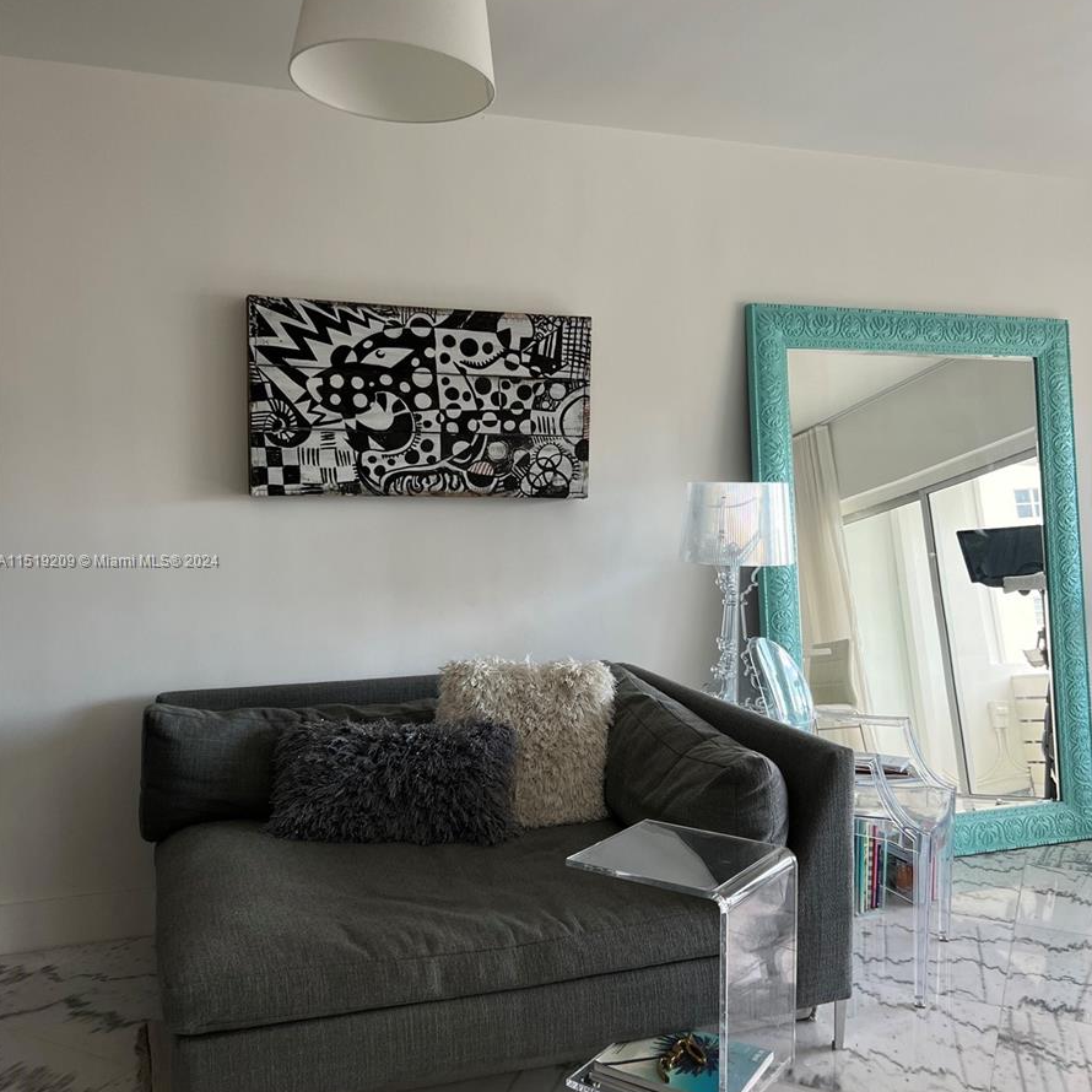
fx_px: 1106
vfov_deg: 52.5
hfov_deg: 52.5
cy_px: 562
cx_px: 546
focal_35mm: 31
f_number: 1.5
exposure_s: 1/60
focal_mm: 5.7
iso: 80
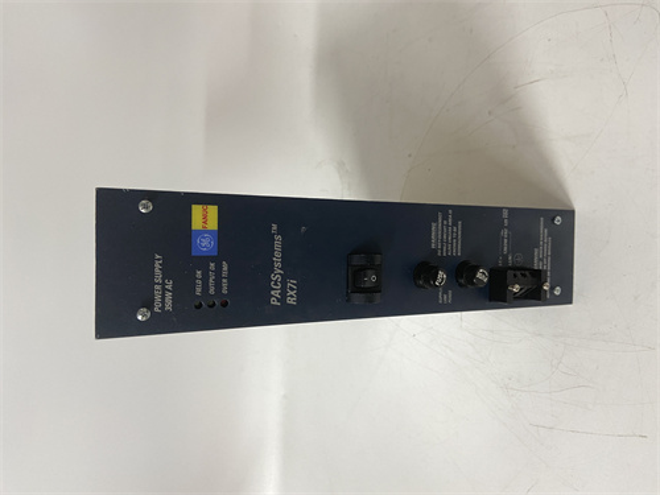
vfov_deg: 53.1
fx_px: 496
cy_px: 248
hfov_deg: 67.3
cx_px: 330
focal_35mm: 26
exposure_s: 1/50
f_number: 1.8
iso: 100
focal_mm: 4.25
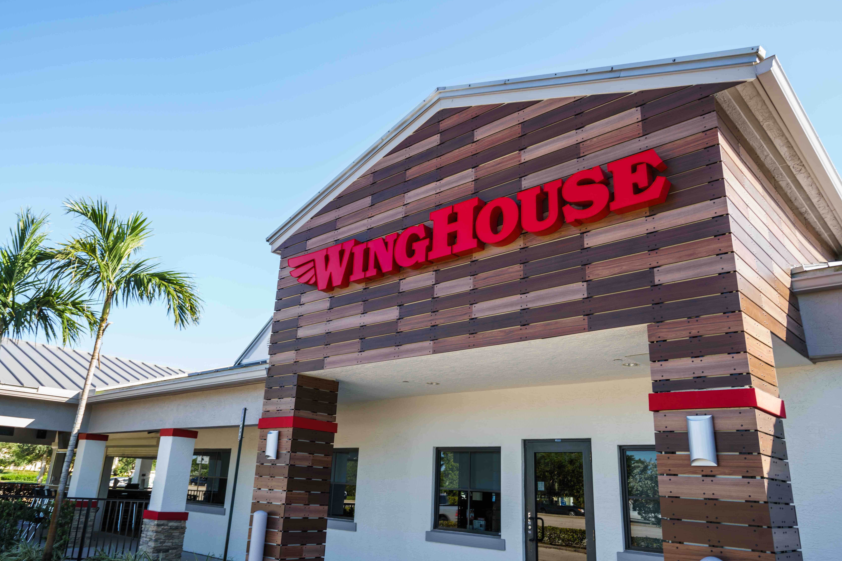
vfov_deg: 47.9
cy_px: 278
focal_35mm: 27
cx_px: 408
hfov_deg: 67.4
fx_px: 632
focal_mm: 23
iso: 50
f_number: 5
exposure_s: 1/100
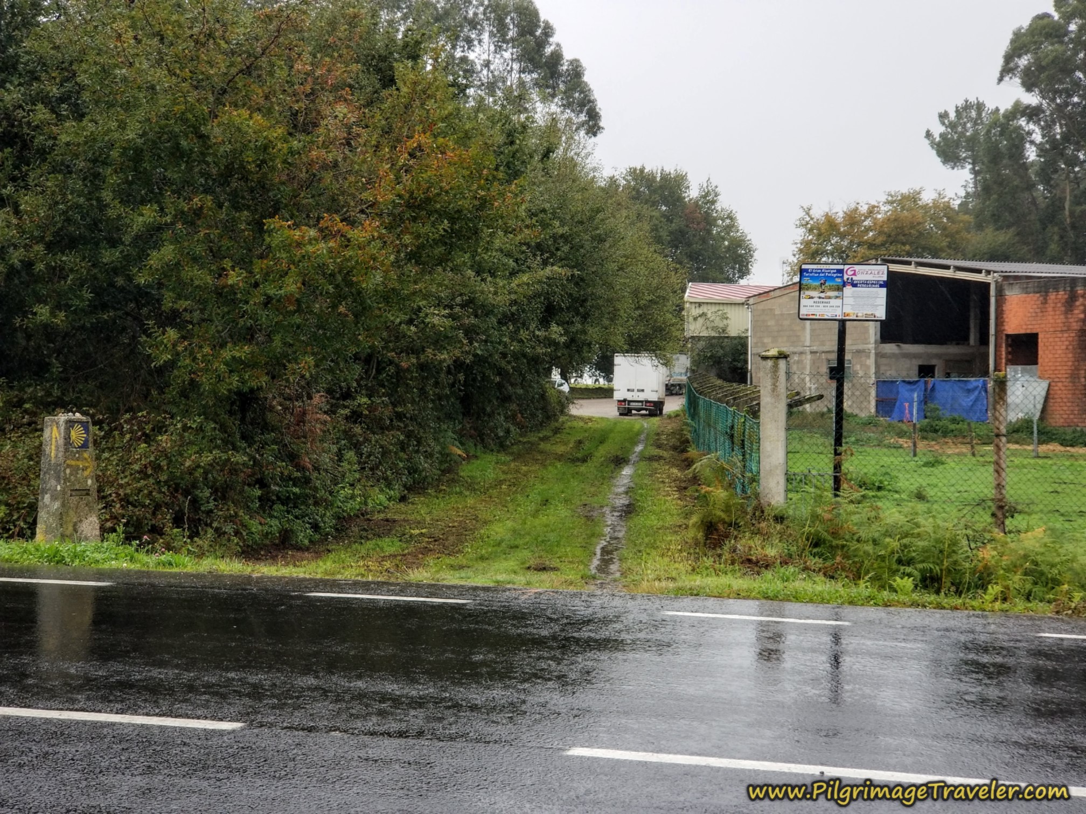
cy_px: 407
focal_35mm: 52
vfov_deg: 28.0
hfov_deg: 36.8
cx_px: 543
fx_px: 1631
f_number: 2.4
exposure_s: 1/297
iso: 25
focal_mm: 6
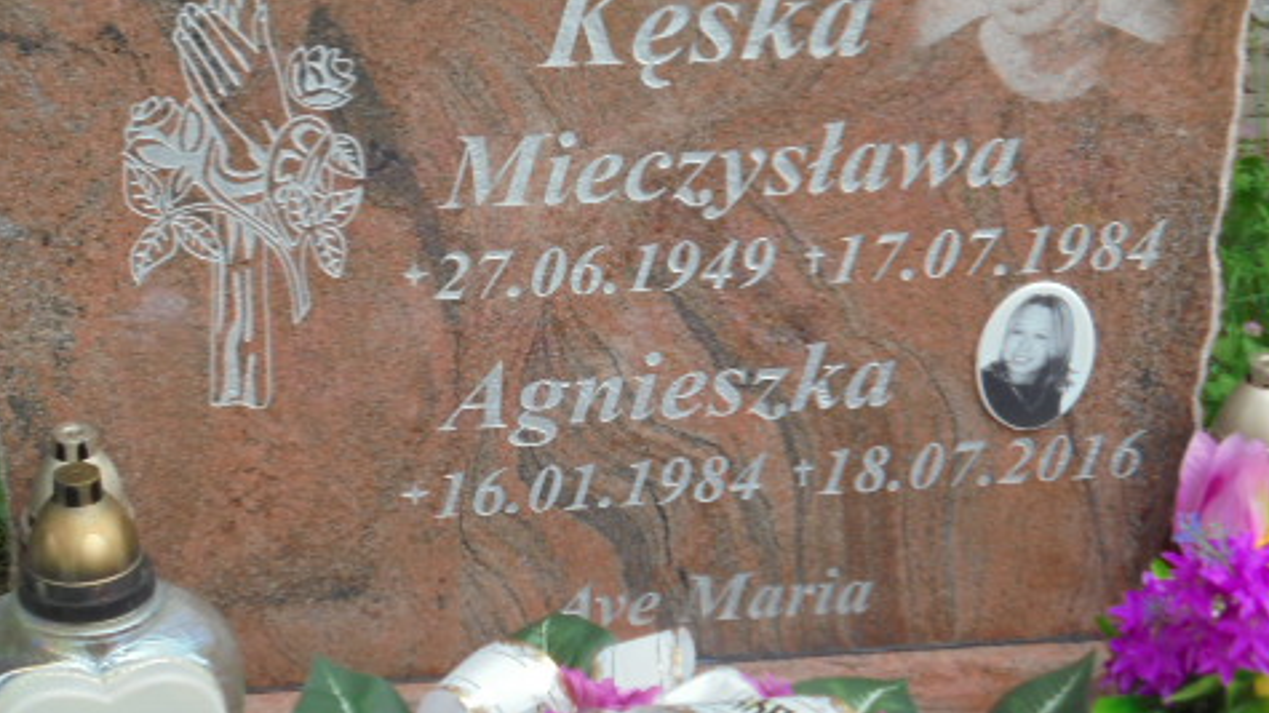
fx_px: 3162
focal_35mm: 94
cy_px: 288
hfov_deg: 22.7
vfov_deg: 12.9
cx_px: 545
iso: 100
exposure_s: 1/50
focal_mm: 11.5
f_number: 5.6
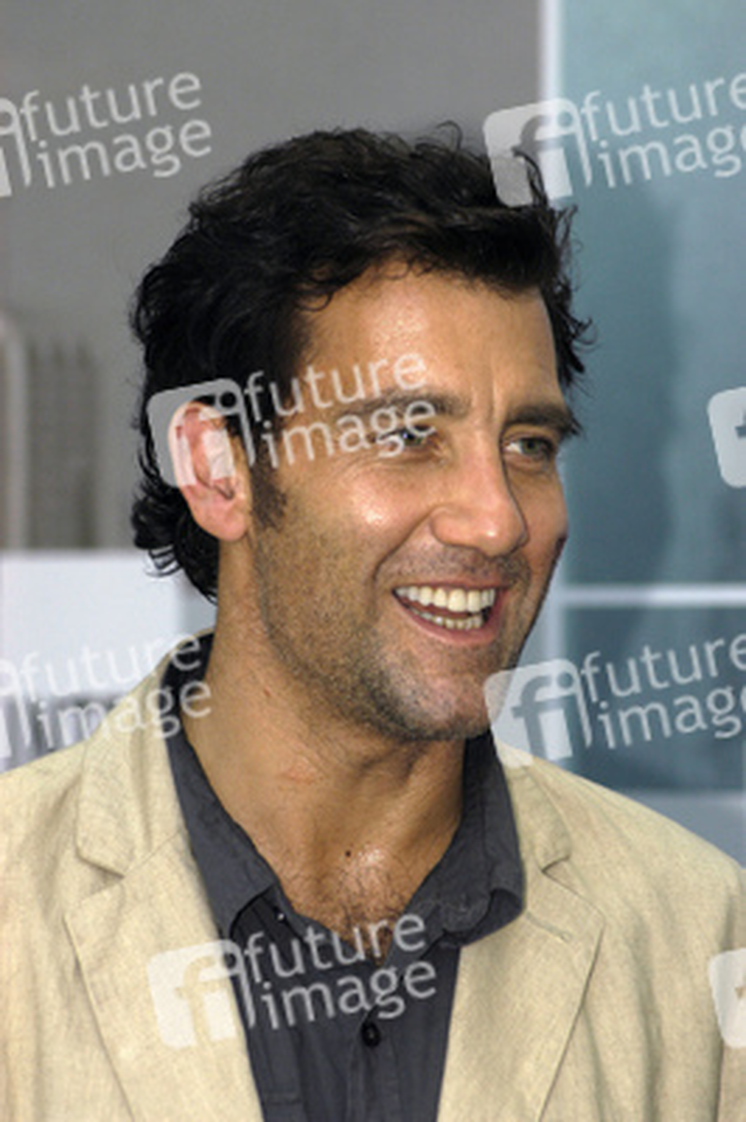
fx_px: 7239
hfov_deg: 5.9
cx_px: 373
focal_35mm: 232
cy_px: 561
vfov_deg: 8.9
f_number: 5.6
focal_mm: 155
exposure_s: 1/100
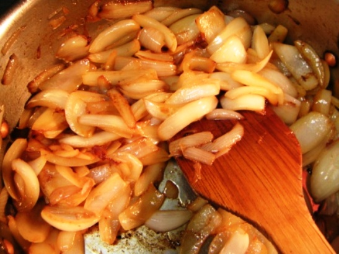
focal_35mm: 40
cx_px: 170
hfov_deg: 46.8
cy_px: 127
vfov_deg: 35.9
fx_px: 392
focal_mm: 5.3
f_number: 2.9
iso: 100
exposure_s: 1/20
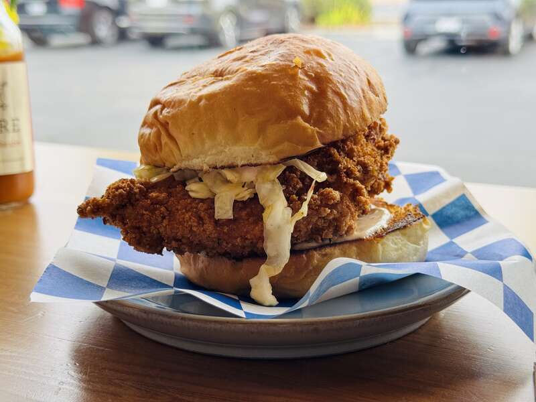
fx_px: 743
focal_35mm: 48
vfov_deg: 30.3
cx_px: 268
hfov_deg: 39.7
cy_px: 201
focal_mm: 6.76
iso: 50
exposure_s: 1/120
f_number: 1.78
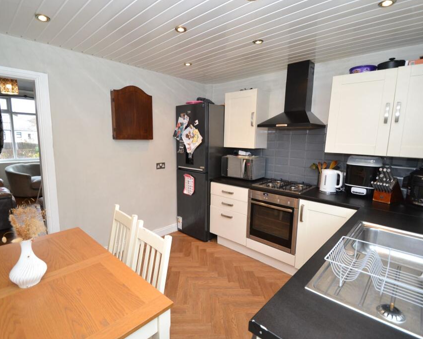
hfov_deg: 89.7
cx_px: 211
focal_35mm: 17
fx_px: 213
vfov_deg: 77.0
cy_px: 169
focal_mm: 10
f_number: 3.5
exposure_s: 1/60
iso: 900
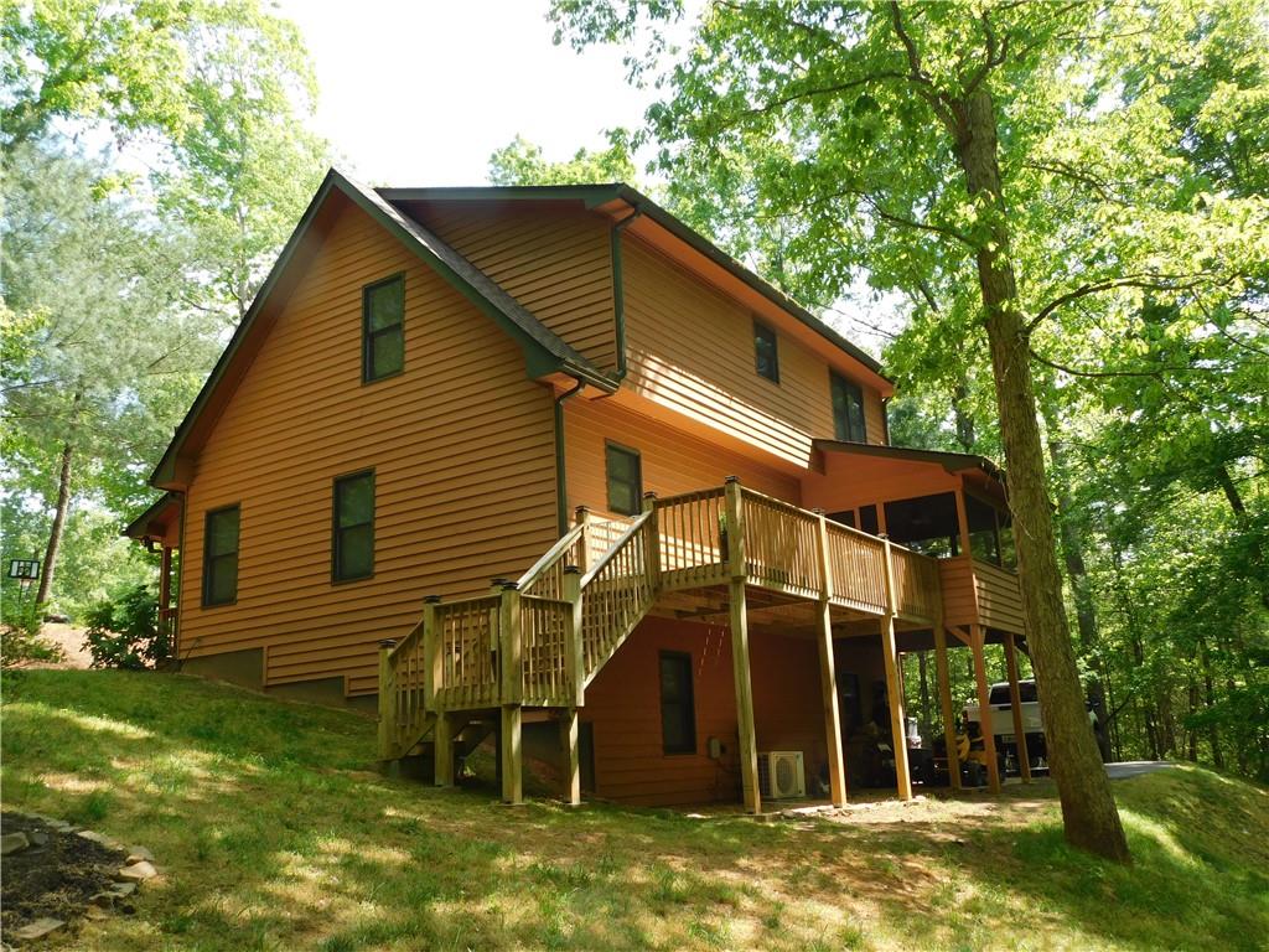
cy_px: 476
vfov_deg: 46.8
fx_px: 1100
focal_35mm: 30
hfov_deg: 60.0
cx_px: 634
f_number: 3.2
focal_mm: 5.3
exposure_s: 1/250
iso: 125
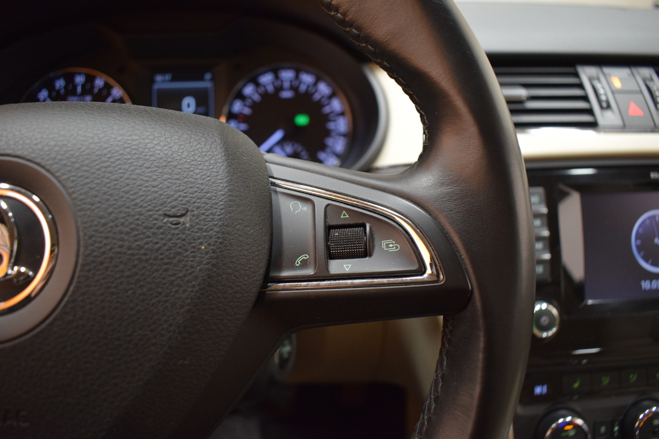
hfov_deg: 67.4
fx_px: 494
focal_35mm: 27
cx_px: 330
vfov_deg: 47.9
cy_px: 220
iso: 2000
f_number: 3.5
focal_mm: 18
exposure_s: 1/30
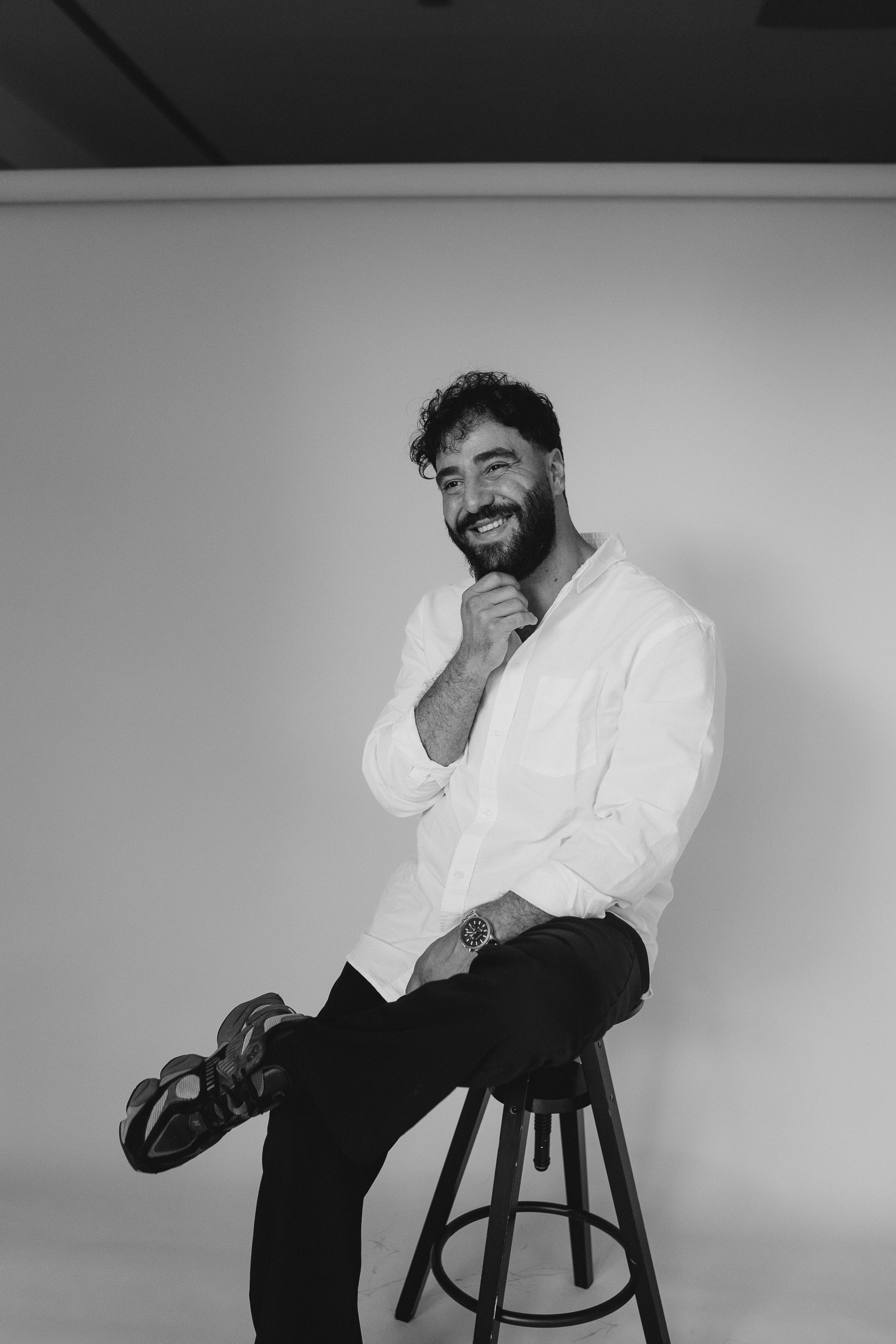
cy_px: 672
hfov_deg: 37.9
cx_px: 448
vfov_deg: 54.4
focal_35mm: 35
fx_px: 1307
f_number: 2
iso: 1000
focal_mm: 35
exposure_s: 1/2000
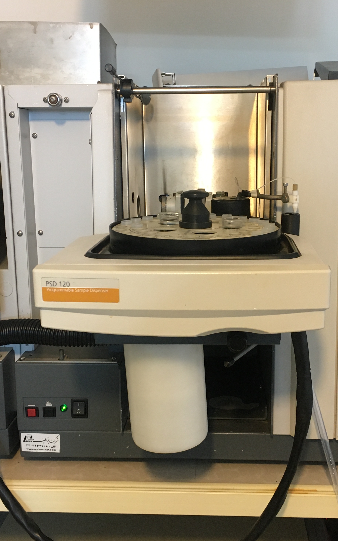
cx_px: 192
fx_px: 619
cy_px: 273
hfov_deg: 30.5
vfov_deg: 47.2
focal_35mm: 42
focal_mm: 4.15
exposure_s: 1/33
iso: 160
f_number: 2.2
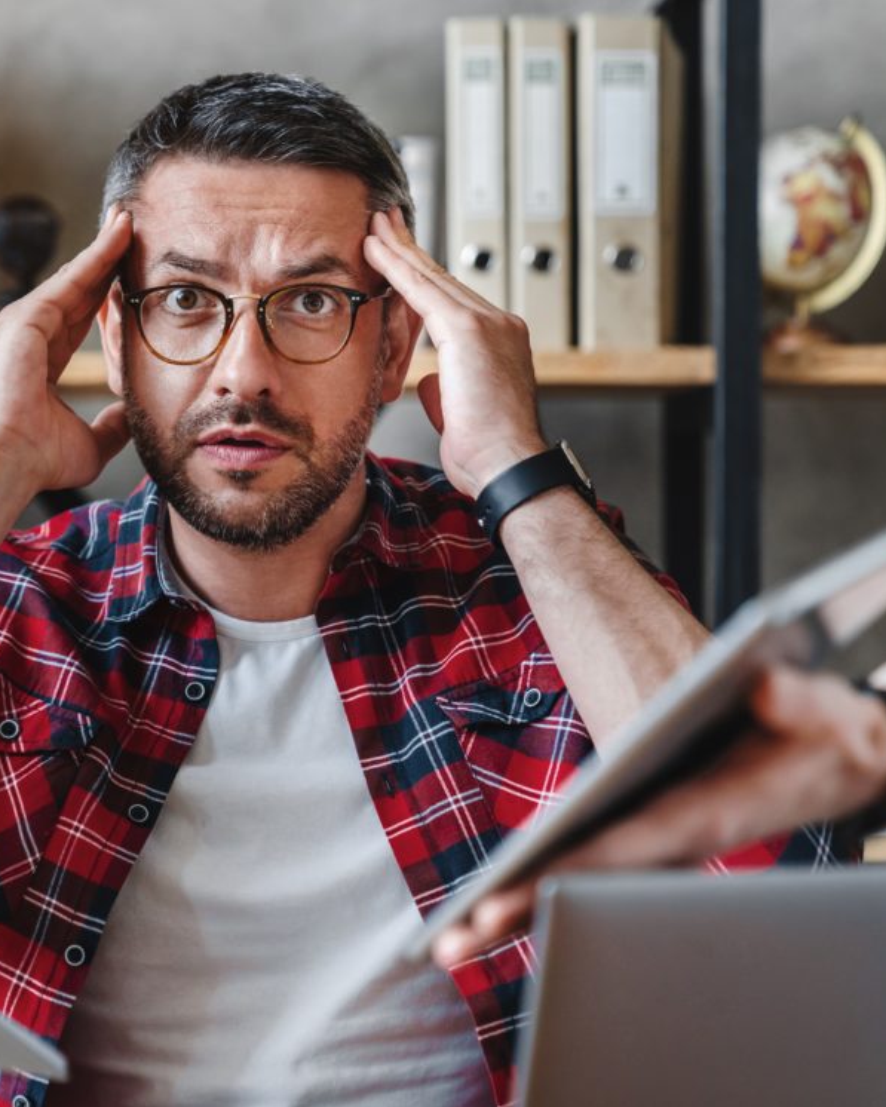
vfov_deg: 19.4
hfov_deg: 15.5
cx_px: 267
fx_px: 3244
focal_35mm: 99
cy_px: 554
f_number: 2.8
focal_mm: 70
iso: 800
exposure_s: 1/250
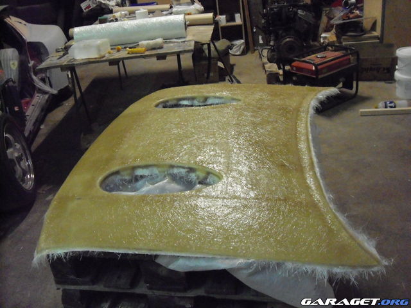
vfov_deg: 38.7
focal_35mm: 37
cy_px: 154
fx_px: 439
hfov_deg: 50.1
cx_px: 206
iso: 1250
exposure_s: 1/30
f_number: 2.7
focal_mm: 6.2
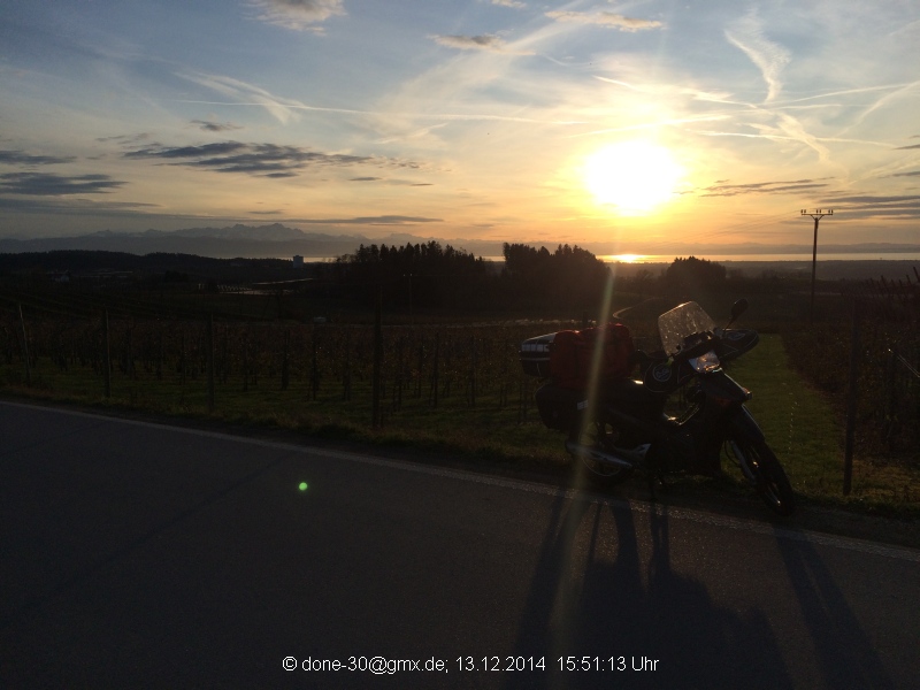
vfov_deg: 48.2
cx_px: 460
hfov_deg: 61.7
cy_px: 345
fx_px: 771
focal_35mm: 29
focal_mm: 4.15
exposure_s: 1/3165
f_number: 2.2
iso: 32
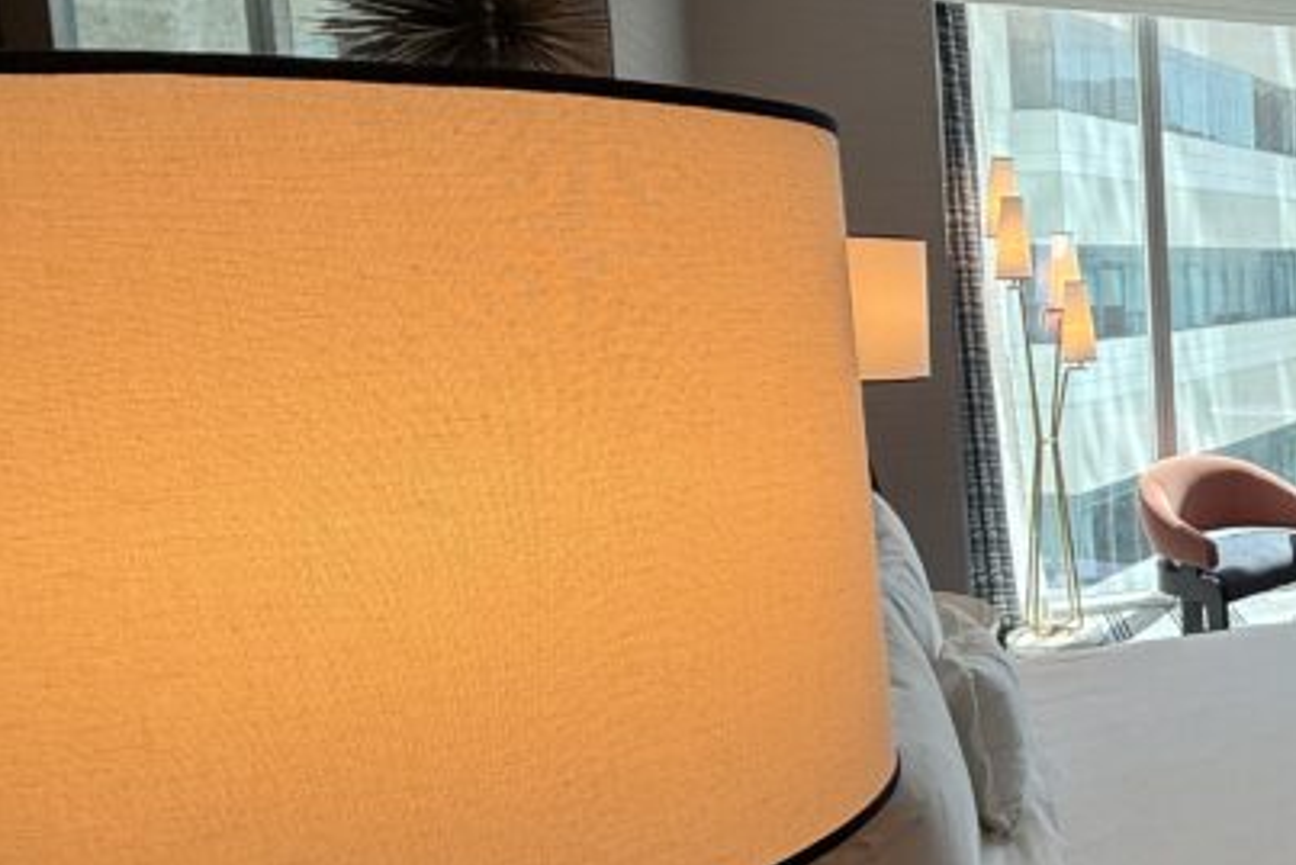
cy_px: 383
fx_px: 1332
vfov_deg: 35.9
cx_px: 1637
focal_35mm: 37
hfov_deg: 36.5
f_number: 2.2
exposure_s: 1/145
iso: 50
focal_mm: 2.22
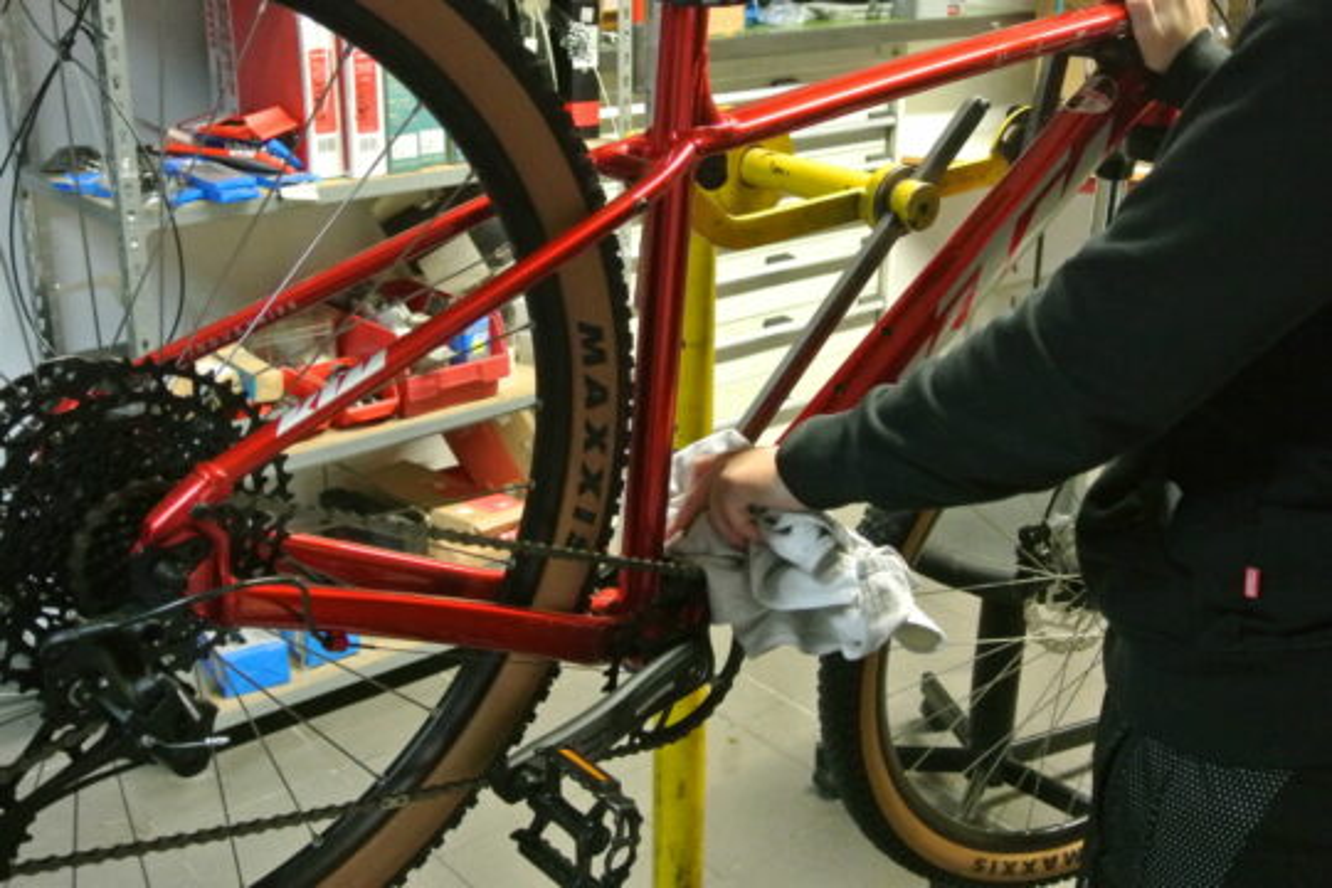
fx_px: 1554
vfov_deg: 31.9
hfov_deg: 46.4
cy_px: 444
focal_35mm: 42
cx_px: 666
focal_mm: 15.7
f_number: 4.2
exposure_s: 1/60
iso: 3200
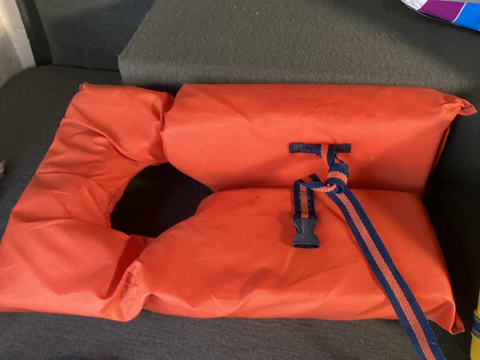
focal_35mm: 31
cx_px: 240
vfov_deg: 45.4
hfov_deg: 58.3
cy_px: 180
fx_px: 430
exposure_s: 1/40
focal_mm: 3.3
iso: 250
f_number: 2.4
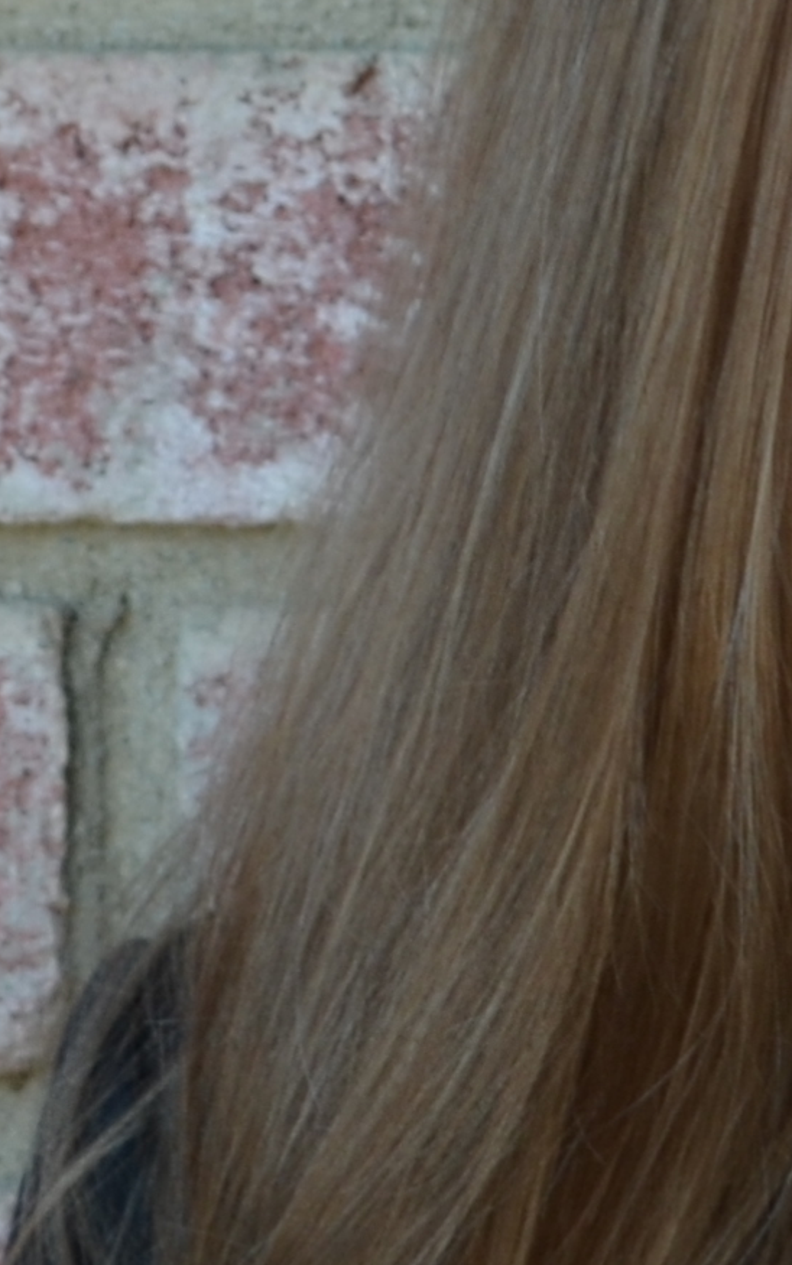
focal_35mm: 472
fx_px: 16285
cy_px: -136
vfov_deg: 4.4
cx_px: 1256
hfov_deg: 2.8
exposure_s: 1/125
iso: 220
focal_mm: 55
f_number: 5.6
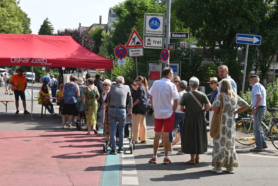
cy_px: 87
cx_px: 127
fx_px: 471
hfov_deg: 32.9
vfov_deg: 22.2
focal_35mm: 61
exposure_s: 1/250
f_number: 8
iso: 320
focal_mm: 48
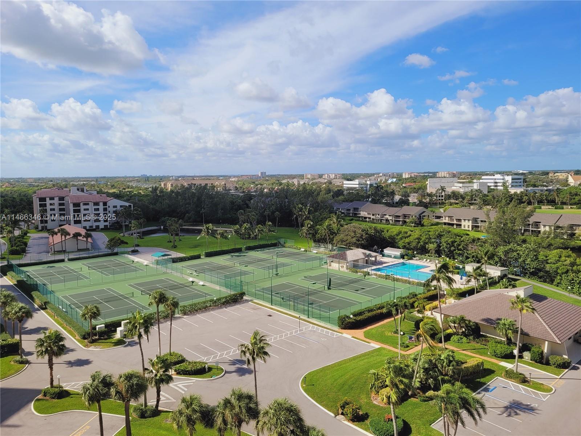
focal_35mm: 26
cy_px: 218
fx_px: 436
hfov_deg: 67.3
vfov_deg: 53.1
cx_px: 290
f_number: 1.8
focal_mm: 5.4
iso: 40
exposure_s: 1/2744
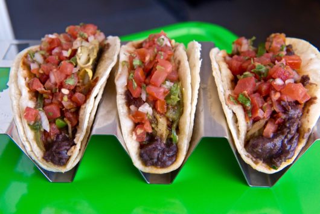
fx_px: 400
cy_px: 107
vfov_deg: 29.9
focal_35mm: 45
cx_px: 160
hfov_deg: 43.6
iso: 1250
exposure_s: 1/125
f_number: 8
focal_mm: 45
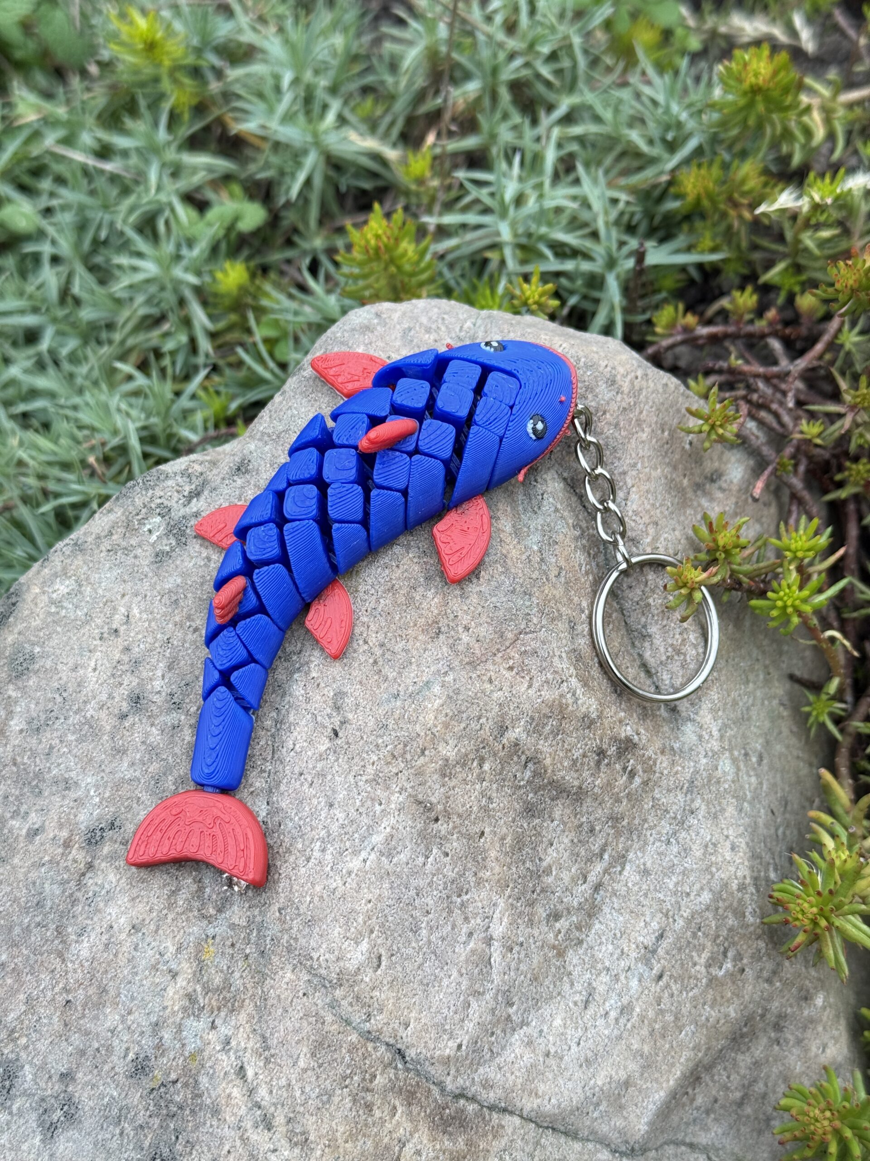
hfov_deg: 30.3
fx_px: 1609
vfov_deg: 39.7
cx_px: 435
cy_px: 580
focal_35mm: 48
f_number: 1.78
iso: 64
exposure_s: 1/363
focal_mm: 6.76
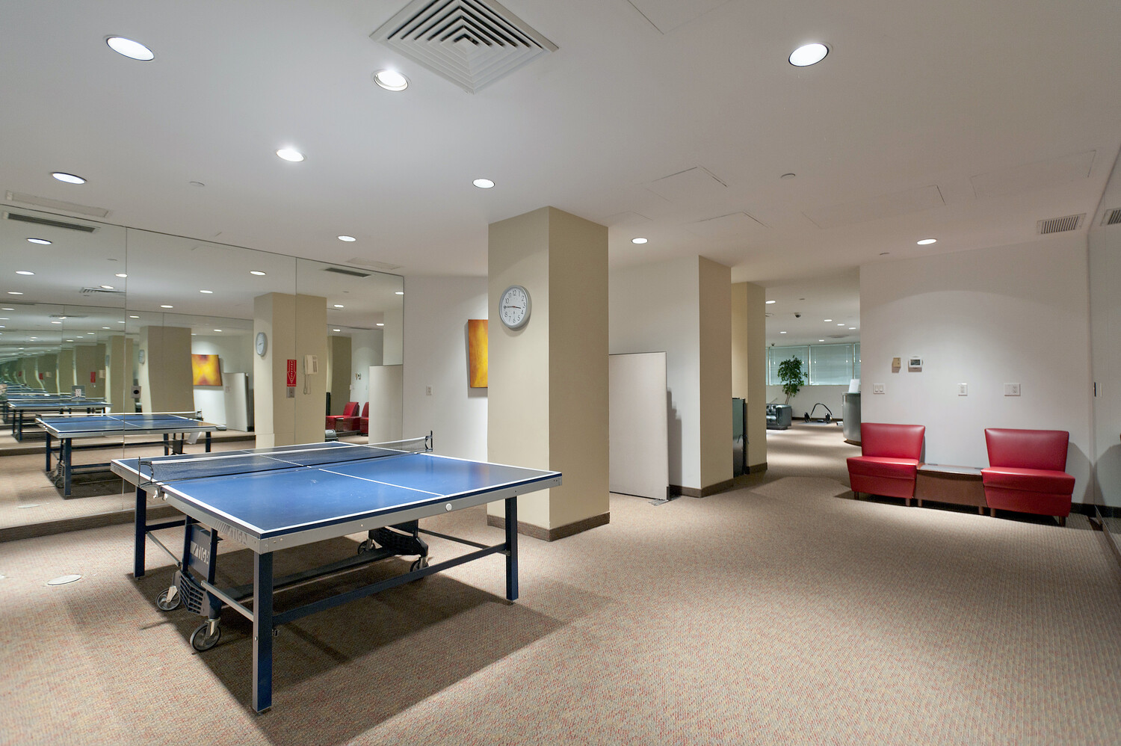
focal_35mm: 17
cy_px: 373
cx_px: 560
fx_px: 529
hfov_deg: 93.3
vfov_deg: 70.4
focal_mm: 17
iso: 400
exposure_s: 1/10
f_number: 4.8
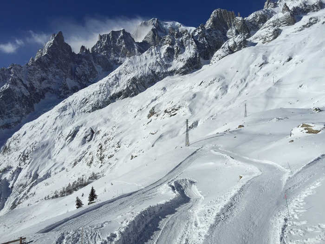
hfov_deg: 61.7
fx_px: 272
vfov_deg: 48.2
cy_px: 122
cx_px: 162
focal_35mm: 29
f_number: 2.2
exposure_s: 1/4950
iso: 32
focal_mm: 4.15
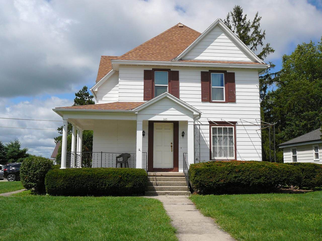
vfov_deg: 40.7
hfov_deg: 52.6
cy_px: 120
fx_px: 326
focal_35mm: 35
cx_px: 161
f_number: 5
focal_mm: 5.2
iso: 80
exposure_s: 1/800
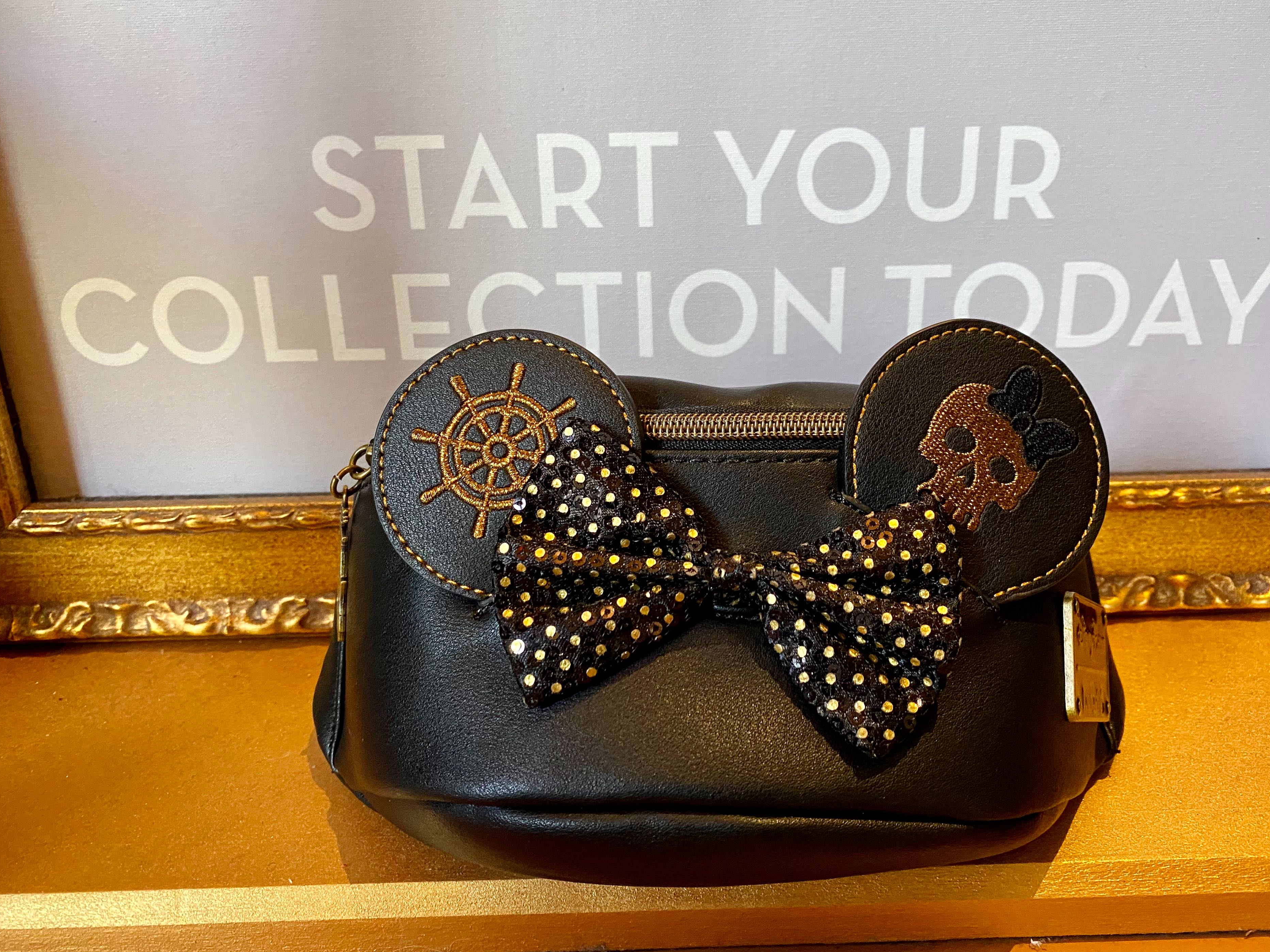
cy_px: 464
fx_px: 1027
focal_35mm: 28
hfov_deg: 63.4
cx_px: 679
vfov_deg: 49.7
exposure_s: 1/60
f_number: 1.8
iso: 250
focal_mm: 4.25
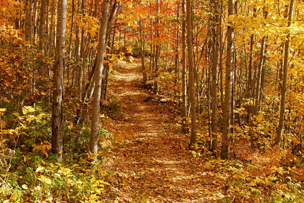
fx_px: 507
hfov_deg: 33.4
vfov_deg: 22.6
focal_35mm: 60
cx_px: 152
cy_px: 102
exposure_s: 1/60
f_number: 11
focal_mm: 40
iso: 200
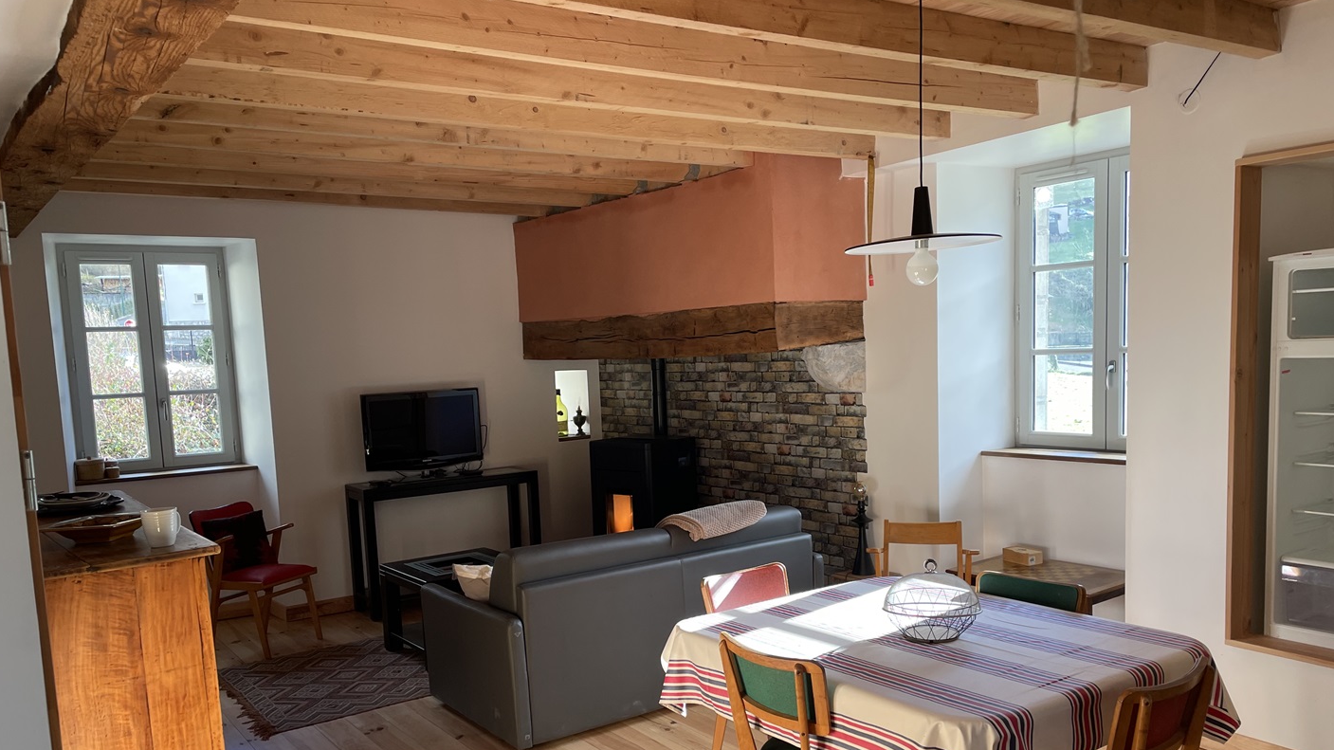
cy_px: 468
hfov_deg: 66.1
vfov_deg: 39.9
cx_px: 670
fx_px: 1026
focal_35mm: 29
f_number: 1.6
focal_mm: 4.2
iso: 50
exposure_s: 1/121
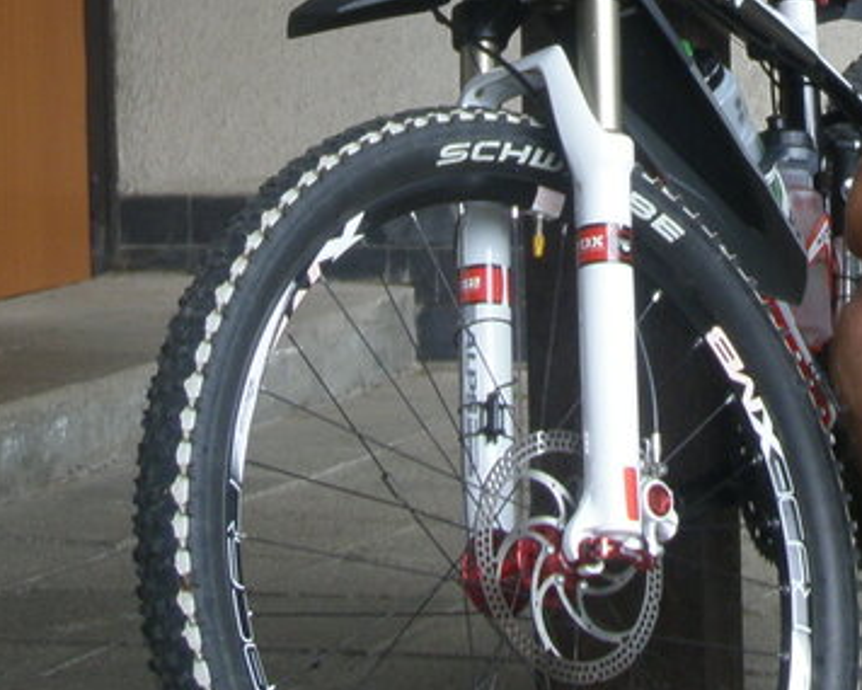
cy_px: -56
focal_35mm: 125
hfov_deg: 14.9
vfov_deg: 12.2
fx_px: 3190
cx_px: 1015
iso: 64
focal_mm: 6.7
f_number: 3.5
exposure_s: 1/30
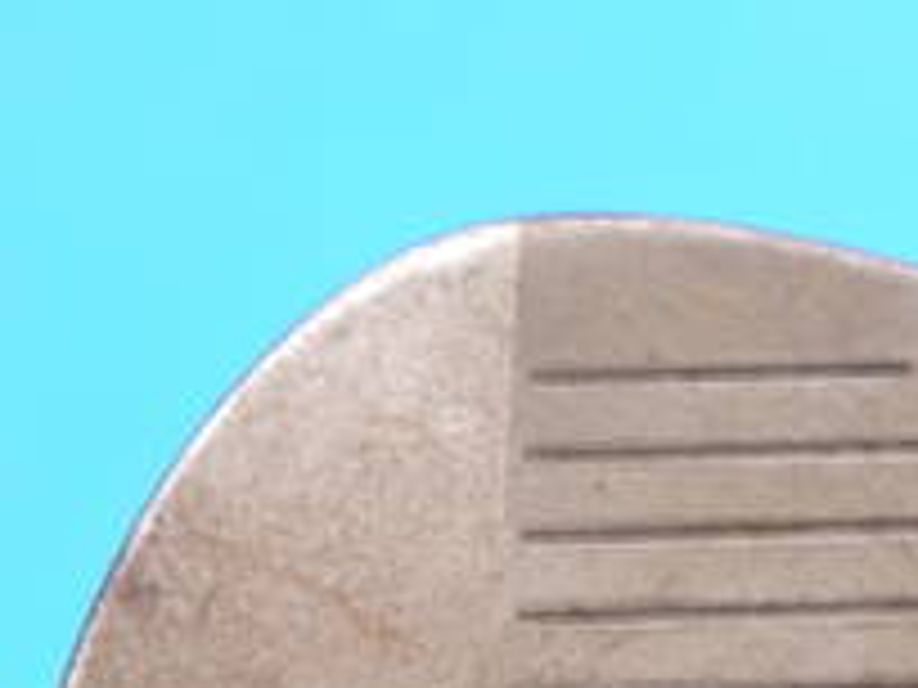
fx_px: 7001
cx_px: 1224
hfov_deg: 7.4
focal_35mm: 264
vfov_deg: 5.6
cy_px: 931
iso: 800
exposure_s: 1/50
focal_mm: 42
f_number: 5.6
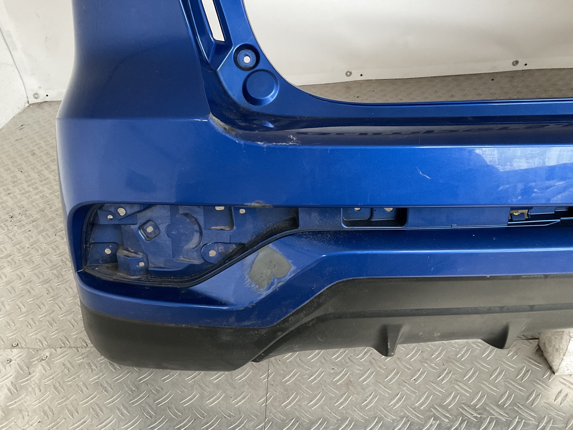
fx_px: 480
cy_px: 215
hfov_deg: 61.7
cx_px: 286
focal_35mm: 29
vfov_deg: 48.2
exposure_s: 1/33
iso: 200
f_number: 1.8
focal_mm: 3
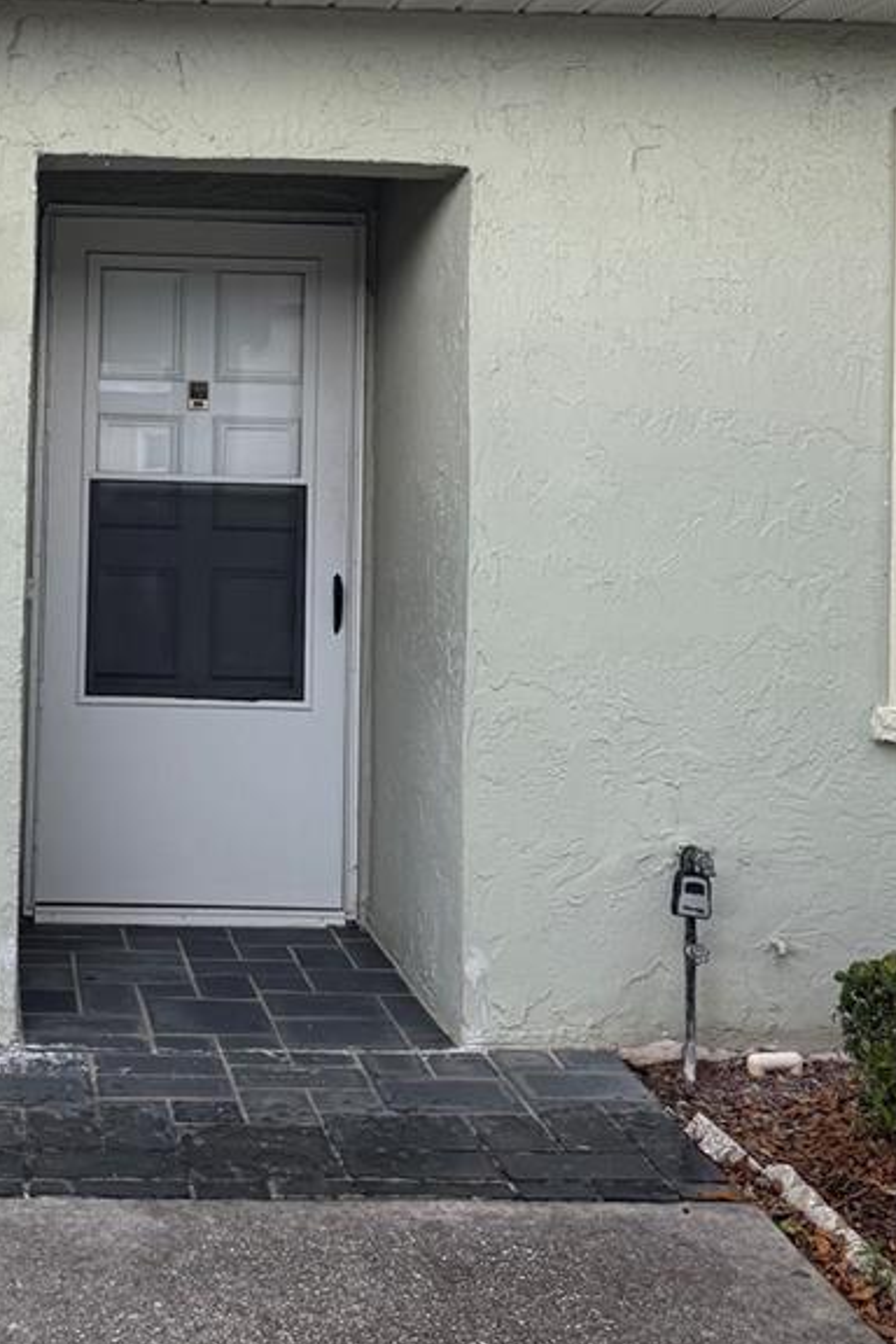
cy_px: 390
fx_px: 1941
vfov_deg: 37.5
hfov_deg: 25.3
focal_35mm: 52
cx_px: 105
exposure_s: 1/683
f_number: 1.78
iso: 100
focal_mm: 6.76
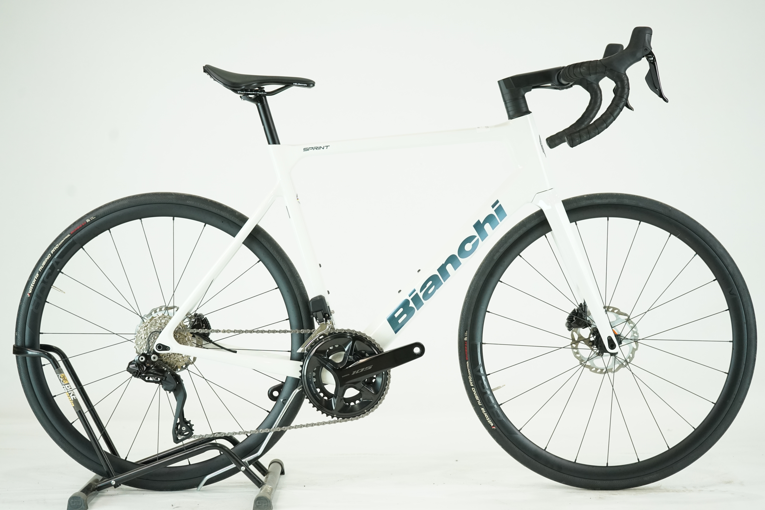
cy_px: 255
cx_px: 382
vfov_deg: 22.6
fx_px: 1275
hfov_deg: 33.4
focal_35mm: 60
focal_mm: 60
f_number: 5
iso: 1600
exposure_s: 1/200
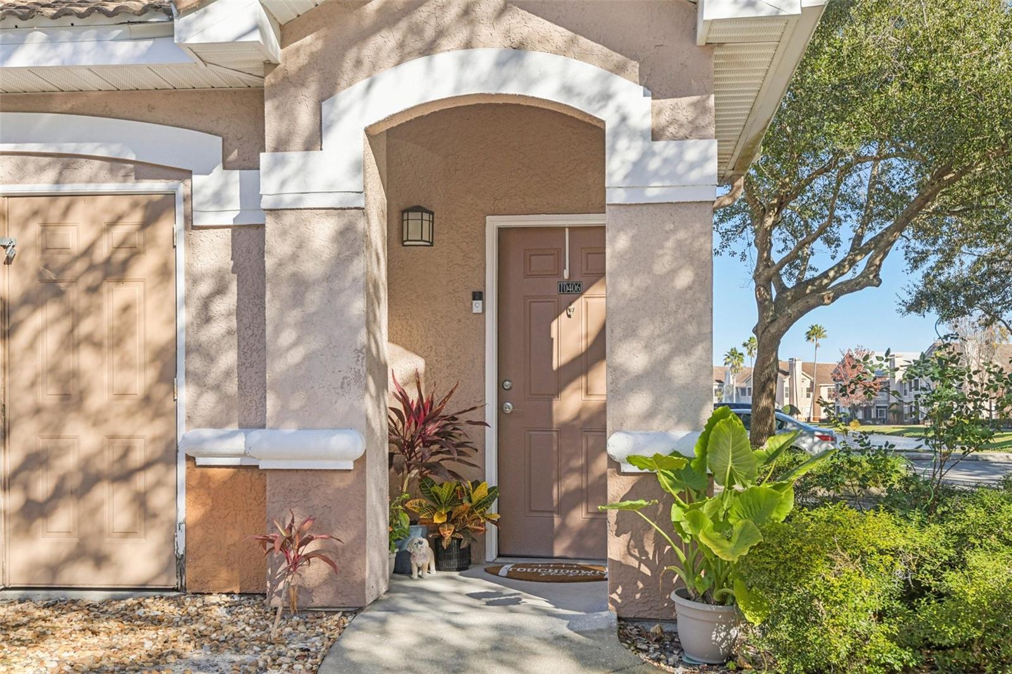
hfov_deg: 58.7
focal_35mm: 32
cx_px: 506
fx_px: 899
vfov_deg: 41.1
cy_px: 337
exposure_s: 1/640
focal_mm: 32
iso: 400
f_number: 8
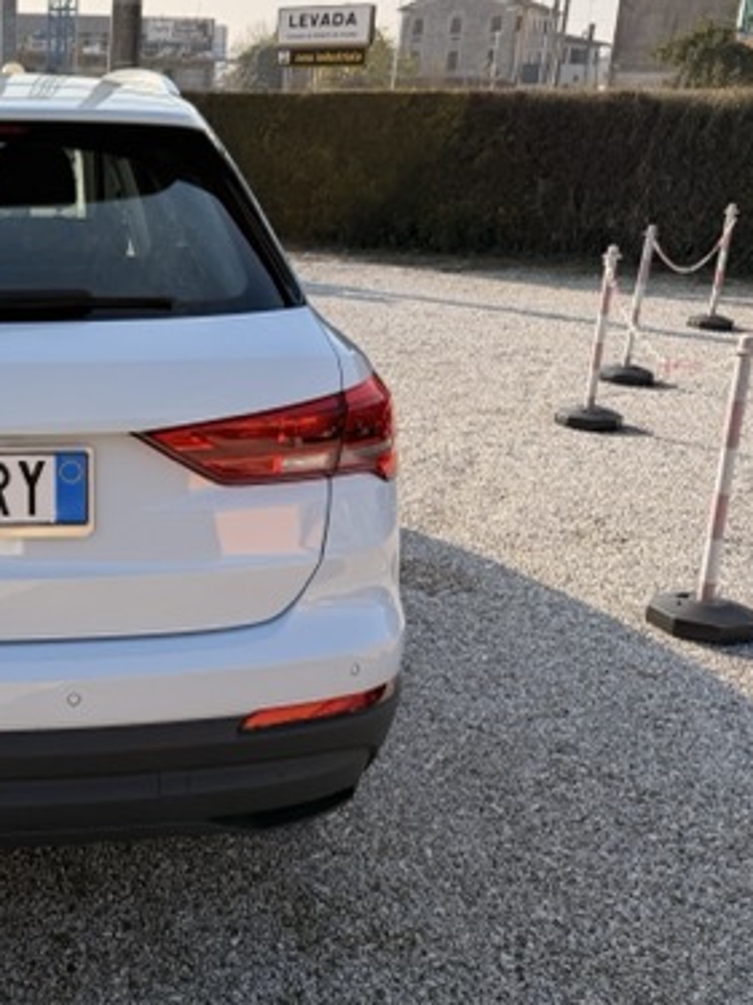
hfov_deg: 31.2
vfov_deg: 45.7
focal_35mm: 41
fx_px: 1190
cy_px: 461
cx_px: -75
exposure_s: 1/3759
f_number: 1.78
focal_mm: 6.76
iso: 100
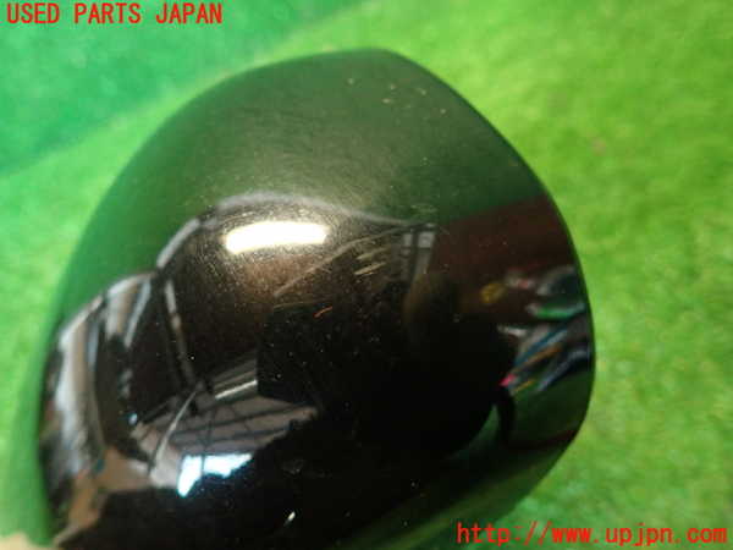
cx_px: 366
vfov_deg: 54.9
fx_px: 529
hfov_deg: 69.4
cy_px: 275
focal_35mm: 25
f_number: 2
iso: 500
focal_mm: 4.5
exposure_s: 1/30
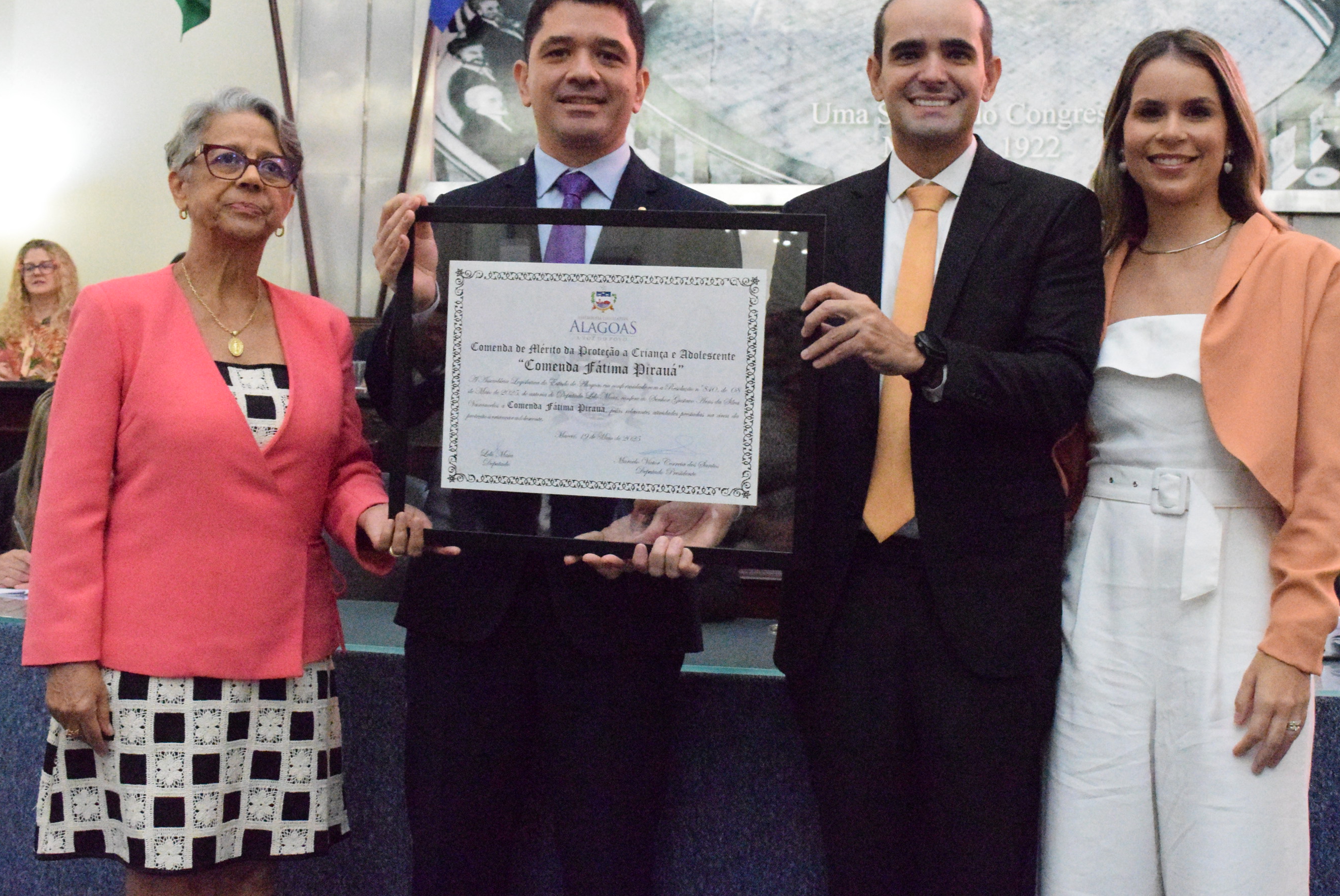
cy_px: 456
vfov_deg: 29.6
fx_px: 1697
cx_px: 699
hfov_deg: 43.1
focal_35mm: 46
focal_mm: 27
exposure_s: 1/250
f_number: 8
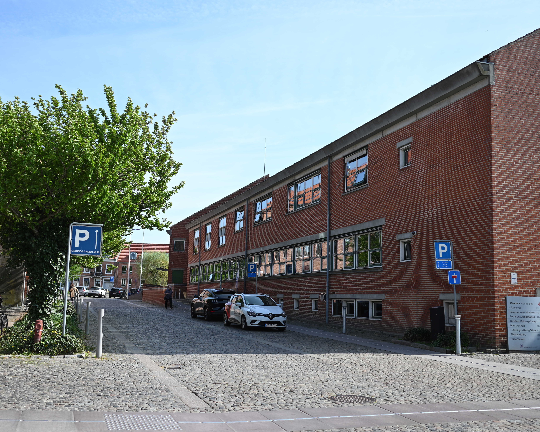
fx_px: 639
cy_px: 218
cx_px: 249
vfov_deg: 37.3
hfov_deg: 45.8
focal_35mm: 40
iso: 110
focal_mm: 35
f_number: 2.5
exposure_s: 1/2000
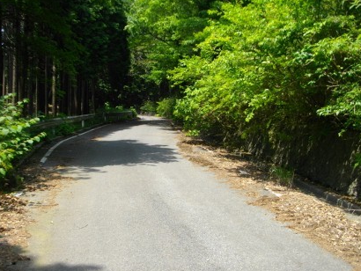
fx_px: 407
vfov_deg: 36.9
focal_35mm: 39
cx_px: 181
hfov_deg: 47.8
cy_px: 132
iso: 100
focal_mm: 5.7
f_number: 2.9
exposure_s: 1/500
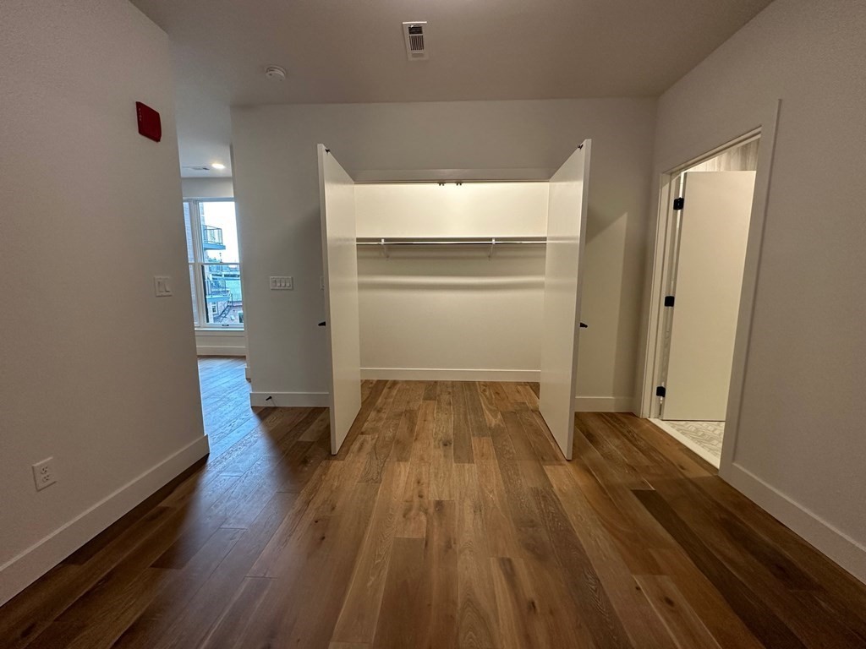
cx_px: 433
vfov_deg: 85.7
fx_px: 350
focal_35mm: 14
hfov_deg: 102.1
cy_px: 324
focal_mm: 2.22
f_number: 2.2
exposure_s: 1/120
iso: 200
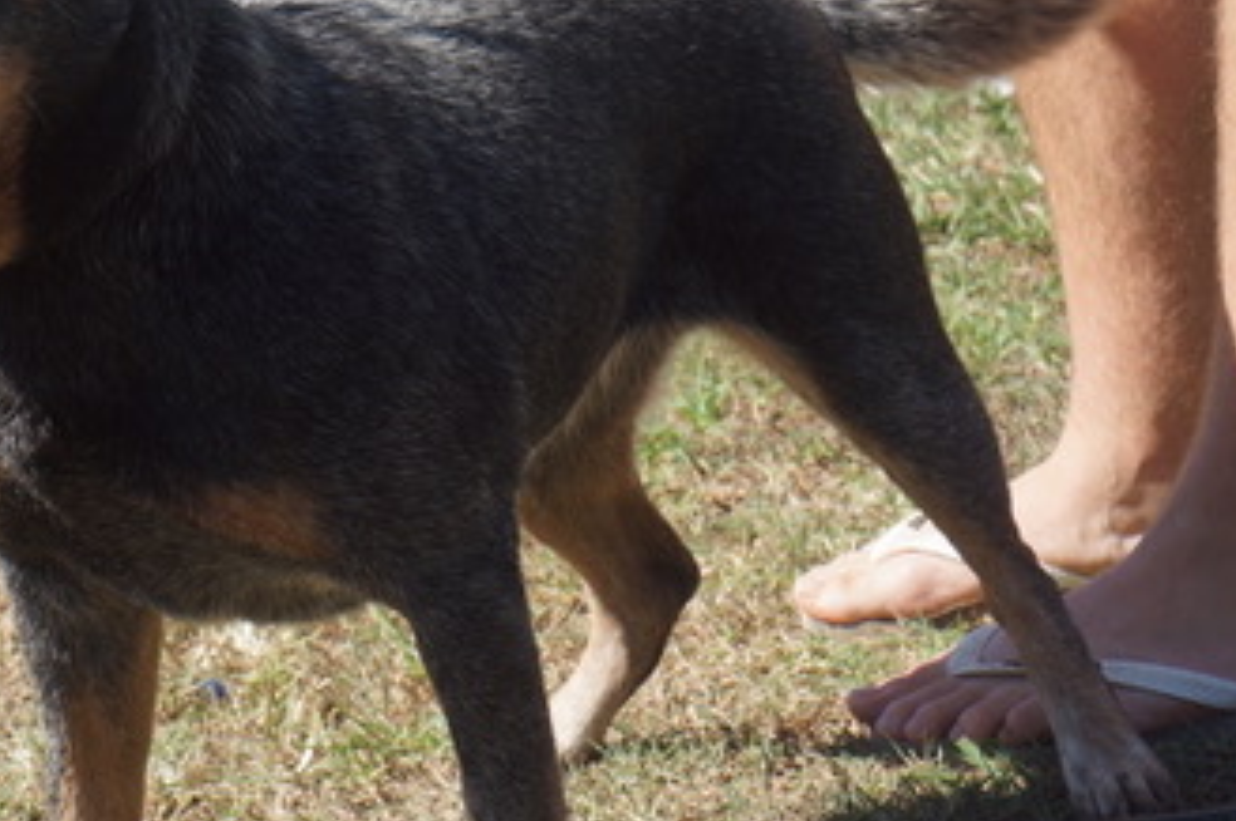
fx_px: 4219
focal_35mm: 123
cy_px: 305
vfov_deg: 11.1
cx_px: 252
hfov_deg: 16.5
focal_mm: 42
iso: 100
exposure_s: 1/200
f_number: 8
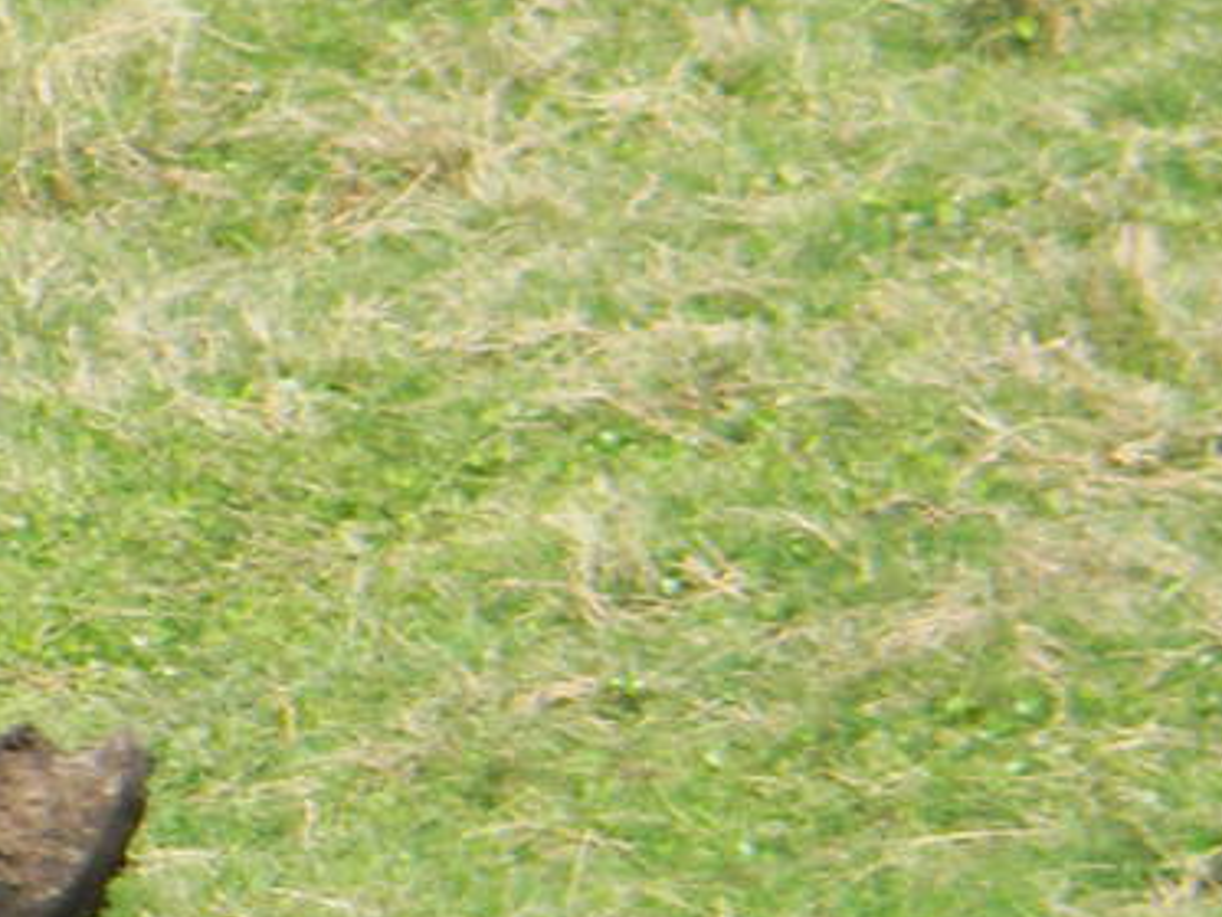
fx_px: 62751
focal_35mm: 1777
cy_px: 409
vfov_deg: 0.8
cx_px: -691
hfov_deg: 1.1
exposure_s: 1/324
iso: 80
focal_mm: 75
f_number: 5.4
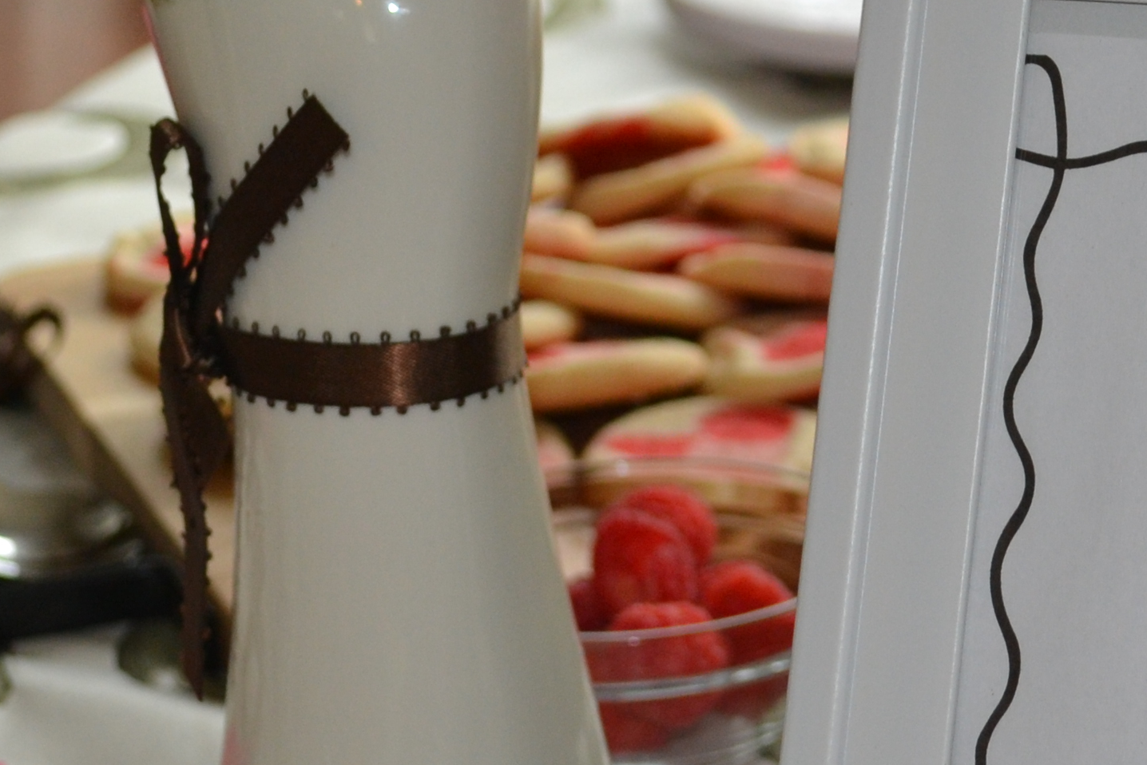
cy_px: 264
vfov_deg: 8.9
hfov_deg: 13.2
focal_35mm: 154
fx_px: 4907
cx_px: 1148
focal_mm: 32
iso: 500
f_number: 4.8
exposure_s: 1/60
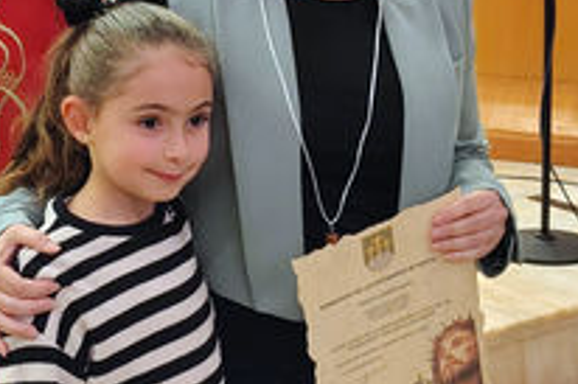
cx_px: 118
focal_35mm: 97
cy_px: 84
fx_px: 1556
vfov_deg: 14.0
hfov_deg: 20.8
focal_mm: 5.56
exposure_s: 1/33.3
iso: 1416
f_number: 1.8
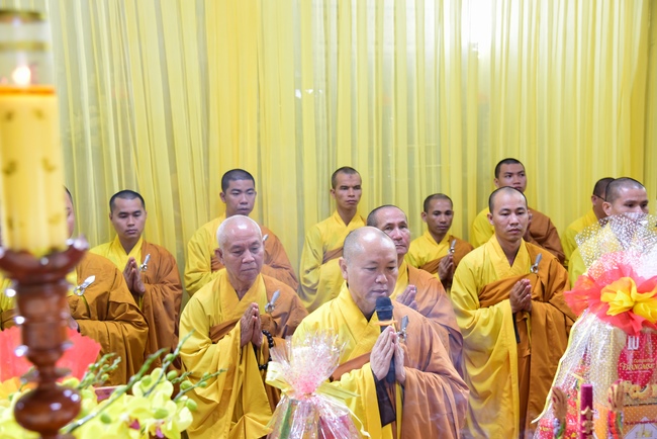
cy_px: 220
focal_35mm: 48
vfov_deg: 28.1
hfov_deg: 41.1
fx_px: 876
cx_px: 328
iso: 1250
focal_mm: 48
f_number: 4.5
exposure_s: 1/30
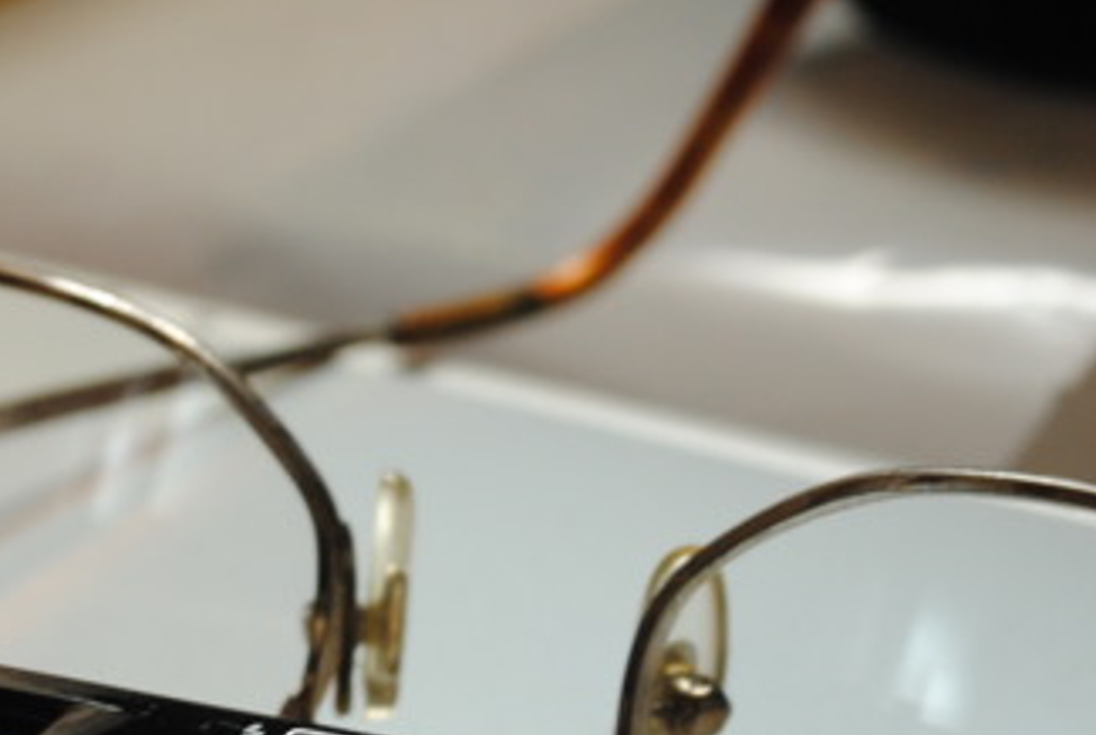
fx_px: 5185
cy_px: 470
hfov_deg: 12.1
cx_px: 415
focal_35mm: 170
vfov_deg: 8.1
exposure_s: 1/6
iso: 200
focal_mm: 36
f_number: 8
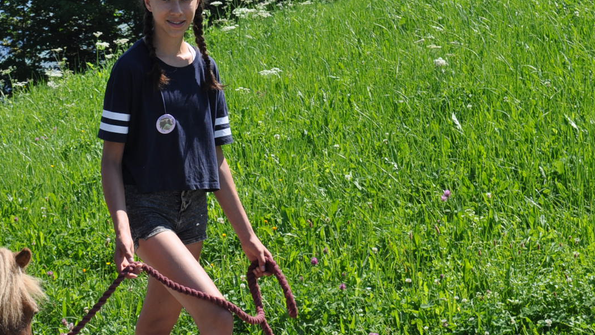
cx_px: 87
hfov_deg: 19.5
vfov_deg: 11.2
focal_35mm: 108
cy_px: 187
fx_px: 1704
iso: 200
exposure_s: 1/320
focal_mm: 34
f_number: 9
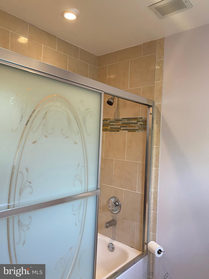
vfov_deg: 67.3
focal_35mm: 26
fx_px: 209
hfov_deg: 53.1
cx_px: 104
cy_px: 140
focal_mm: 4.25
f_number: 1.8
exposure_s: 1/60
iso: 80
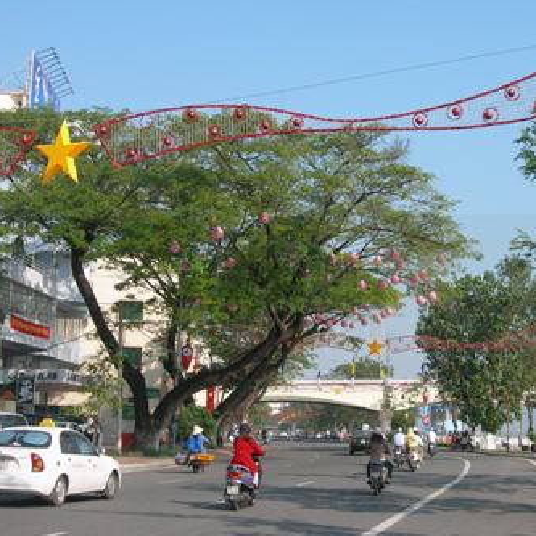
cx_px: 332
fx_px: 1069
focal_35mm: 61
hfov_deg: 28.1
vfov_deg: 28.2
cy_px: 267
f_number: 5.4
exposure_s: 1/278
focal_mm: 10.6
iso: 50
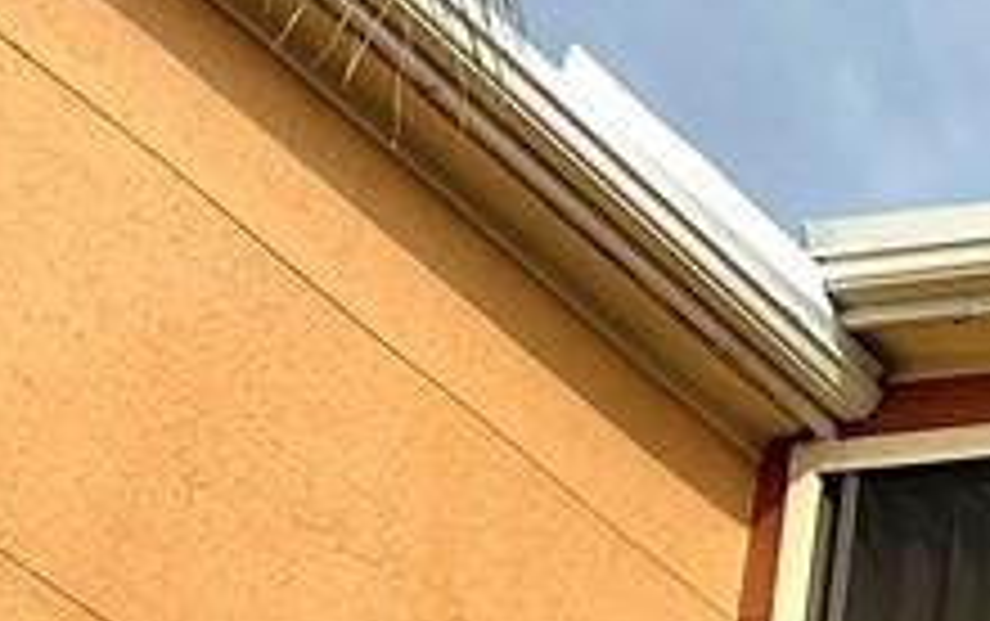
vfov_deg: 6.7
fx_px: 4997
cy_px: 1593
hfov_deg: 10.1
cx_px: 2250
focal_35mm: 185
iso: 80
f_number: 1.78
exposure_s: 1/2353
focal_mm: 6.86
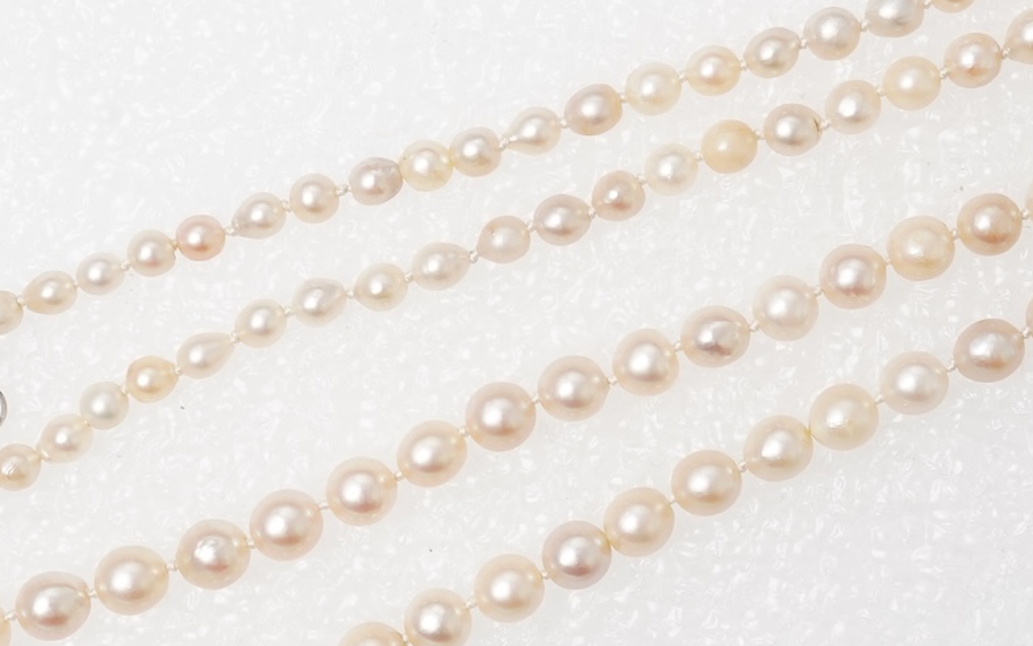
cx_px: 555
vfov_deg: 11.4
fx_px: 3238
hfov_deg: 18.1
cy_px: 418
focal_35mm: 115
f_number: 22
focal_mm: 30
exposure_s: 1/125
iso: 320
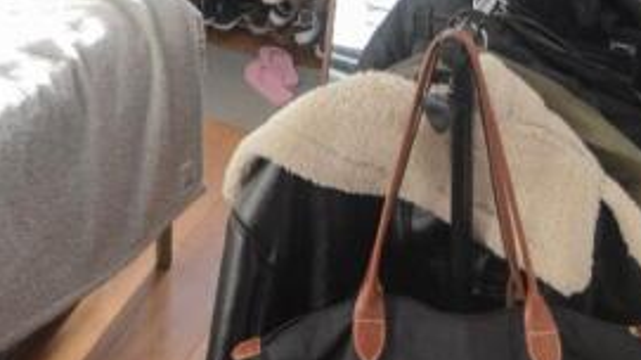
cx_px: 316
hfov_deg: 52.8
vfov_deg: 25.7
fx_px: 645
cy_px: -134
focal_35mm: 38
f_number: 4
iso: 400
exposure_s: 1/125
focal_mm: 10
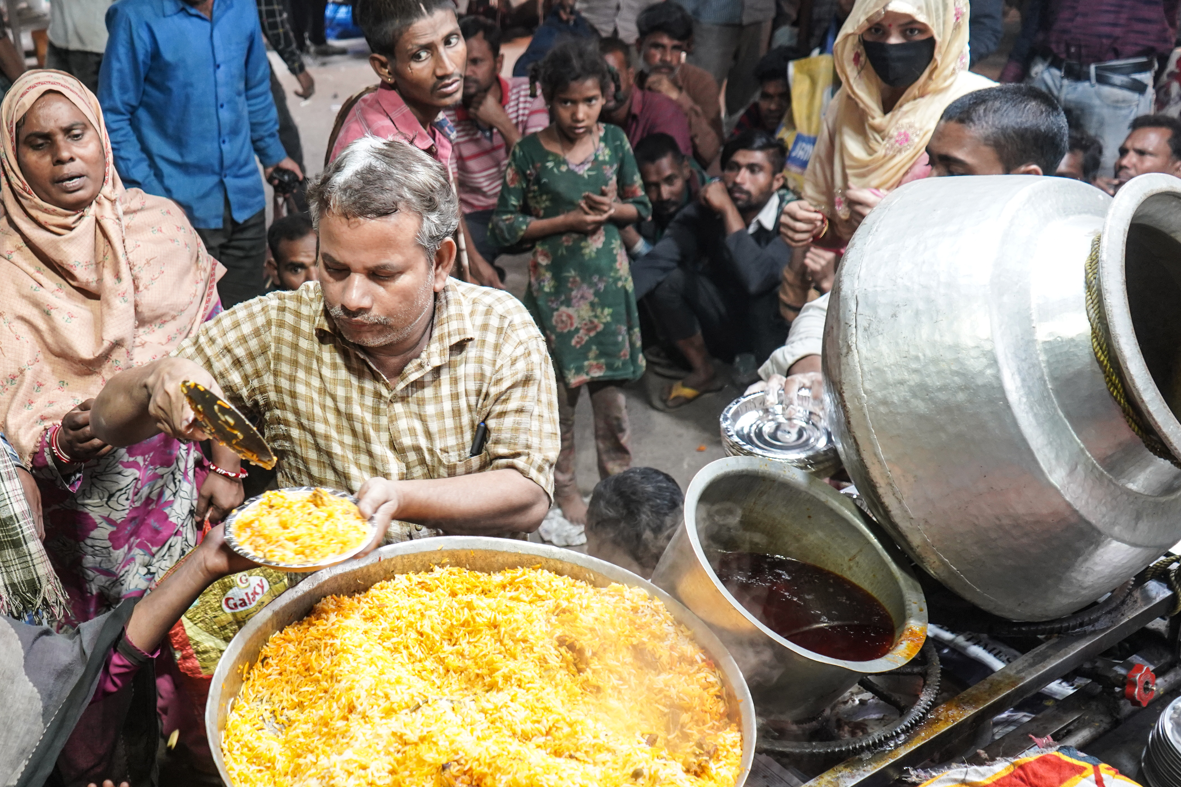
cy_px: 457
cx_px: 413
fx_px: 1312
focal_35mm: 40
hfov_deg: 47.8
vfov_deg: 33.3
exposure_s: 1/160
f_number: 4
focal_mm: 28
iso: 2000
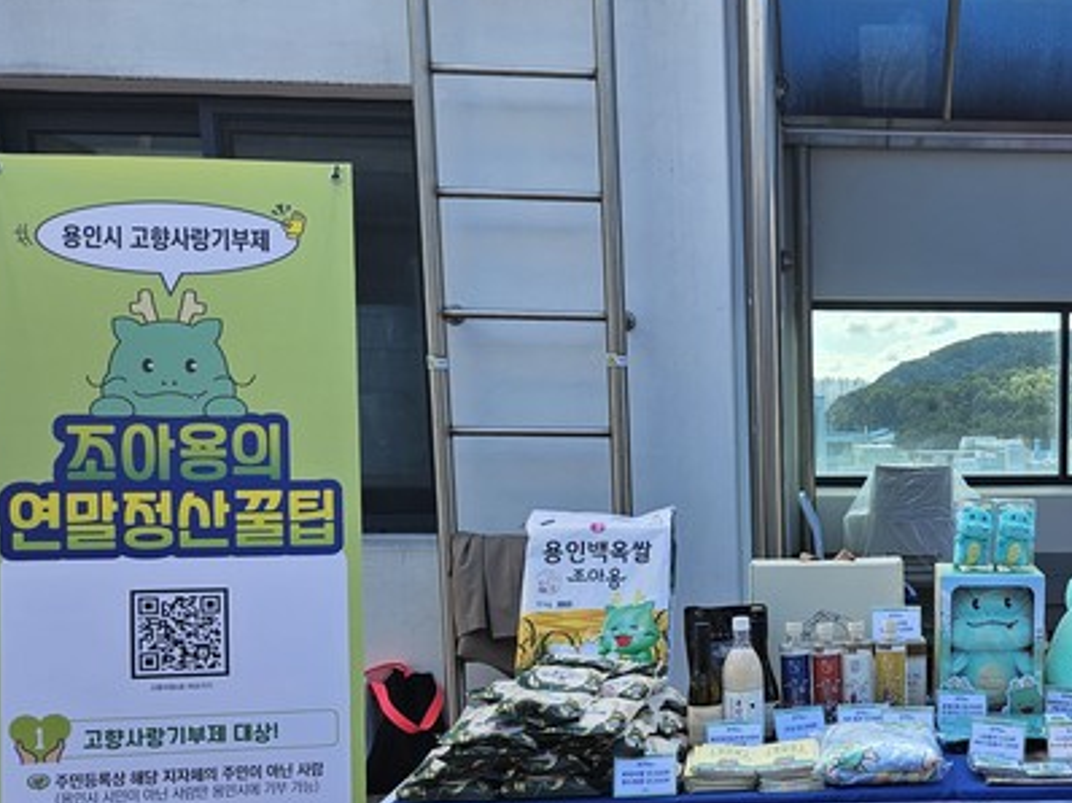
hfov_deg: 39.1
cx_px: 968
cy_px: 620
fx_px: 1393
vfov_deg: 31.5
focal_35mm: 45
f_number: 1.8
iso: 32
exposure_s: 1/565
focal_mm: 5.4
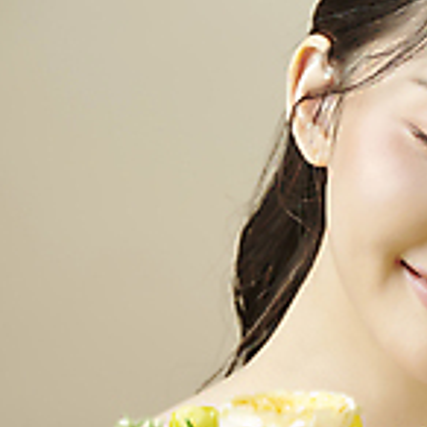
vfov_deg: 3.8
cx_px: 358
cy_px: 348
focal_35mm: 466
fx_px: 6503
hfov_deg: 3.8
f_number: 5.6
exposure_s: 1/125
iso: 64
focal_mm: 200
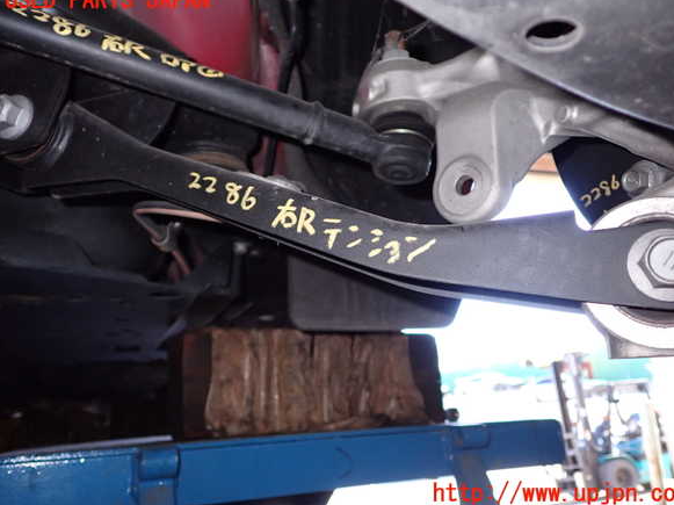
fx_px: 603
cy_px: 247
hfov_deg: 58.4
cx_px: 347
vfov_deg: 45.4
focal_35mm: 31
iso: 320
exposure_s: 1/30
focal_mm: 5.4
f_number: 6.3
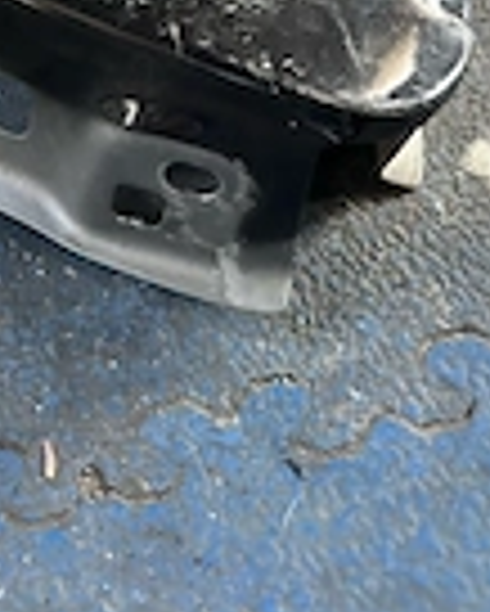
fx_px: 1249
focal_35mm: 69
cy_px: -207
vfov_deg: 23.8
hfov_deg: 20.4
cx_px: -130
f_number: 1.78
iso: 1000
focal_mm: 6.86
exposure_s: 1/41
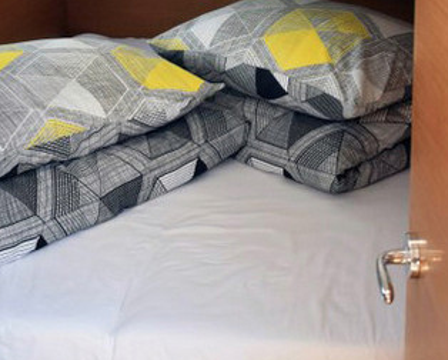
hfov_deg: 29.5
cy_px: 115
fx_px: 849
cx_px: 180
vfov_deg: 23.8
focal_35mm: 64
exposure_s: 1/50
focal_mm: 23
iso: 800
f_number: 3.8
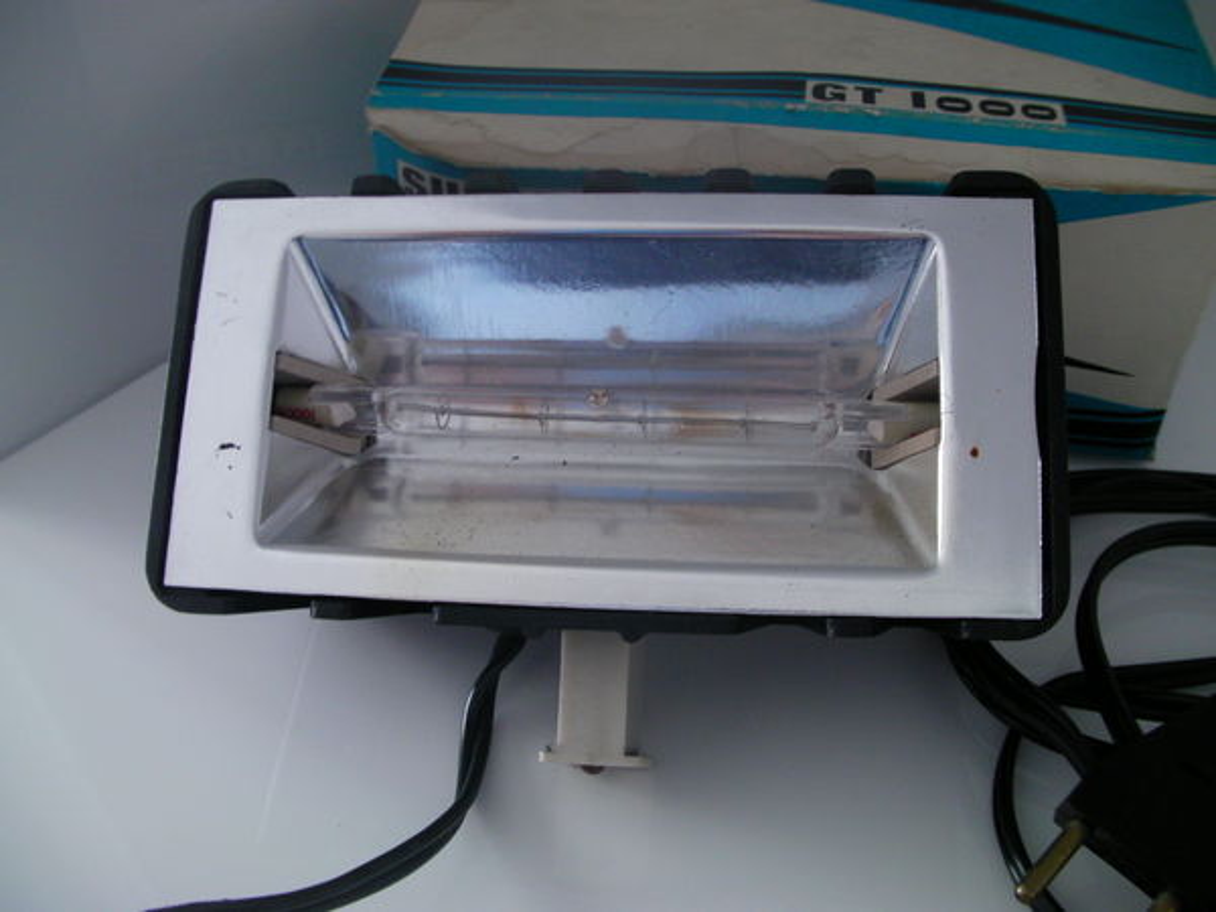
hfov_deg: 49.0
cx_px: 608
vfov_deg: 37.7
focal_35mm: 38
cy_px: 456
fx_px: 1335
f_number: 3.5
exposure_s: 1/30
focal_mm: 6.3
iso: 146
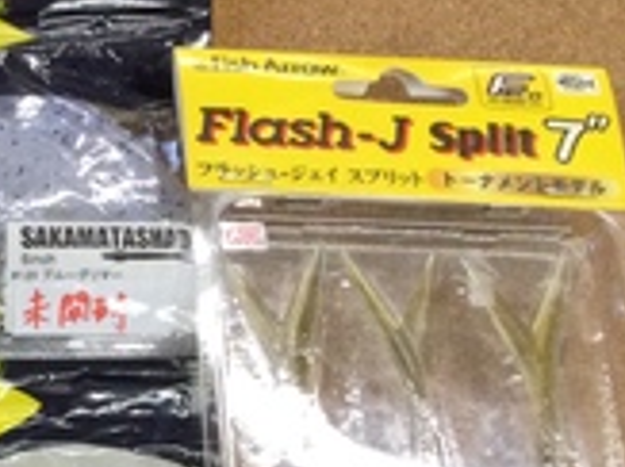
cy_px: 505
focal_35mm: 114
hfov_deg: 15.0
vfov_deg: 12.8
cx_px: -495
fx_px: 2057
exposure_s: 1/30
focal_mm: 3.3
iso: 40
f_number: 2.4
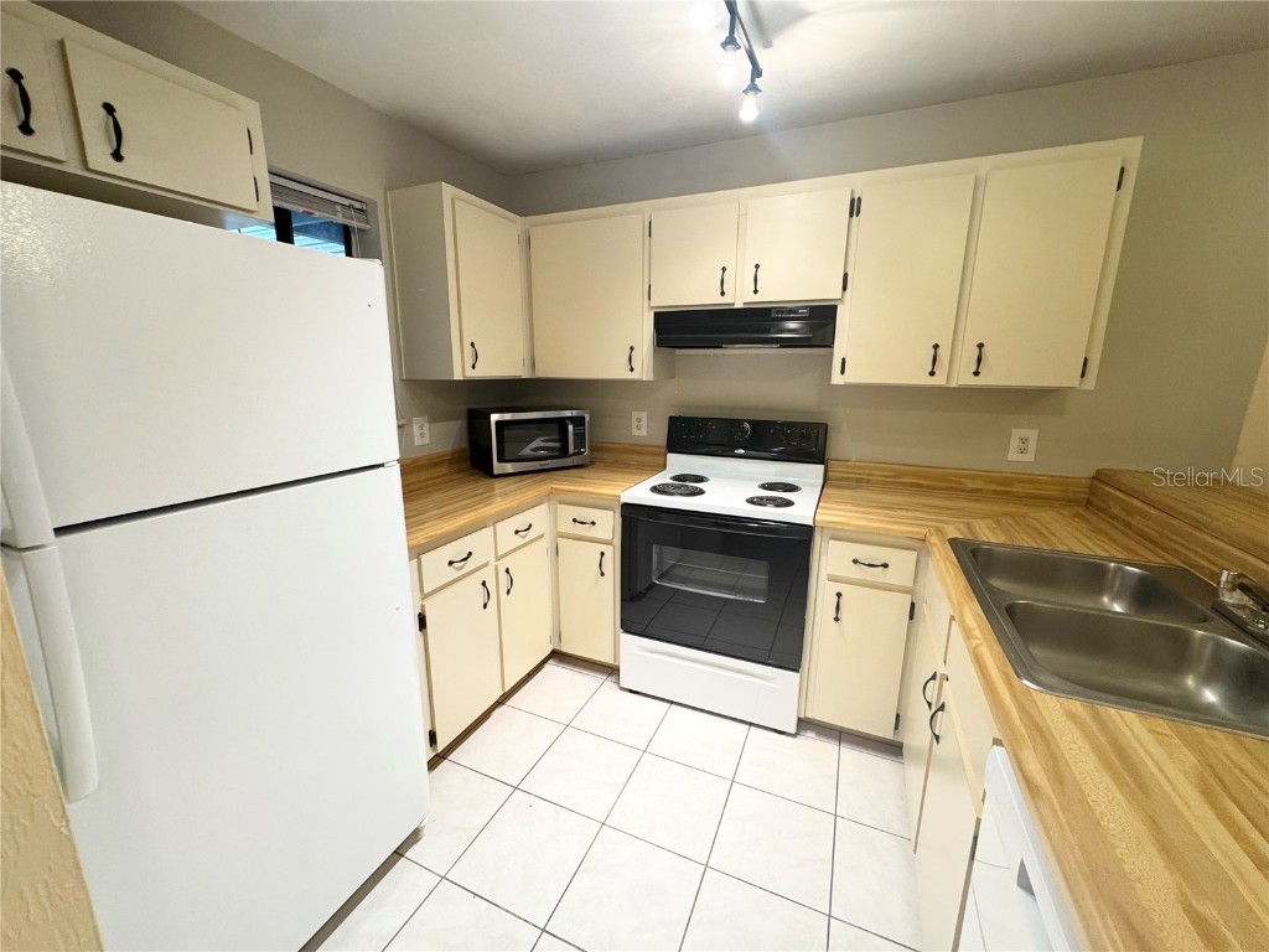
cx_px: 634
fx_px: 513
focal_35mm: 14
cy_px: 476
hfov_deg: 102.1
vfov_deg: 85.7
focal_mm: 2.22
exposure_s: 1/60
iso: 200
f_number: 2.2
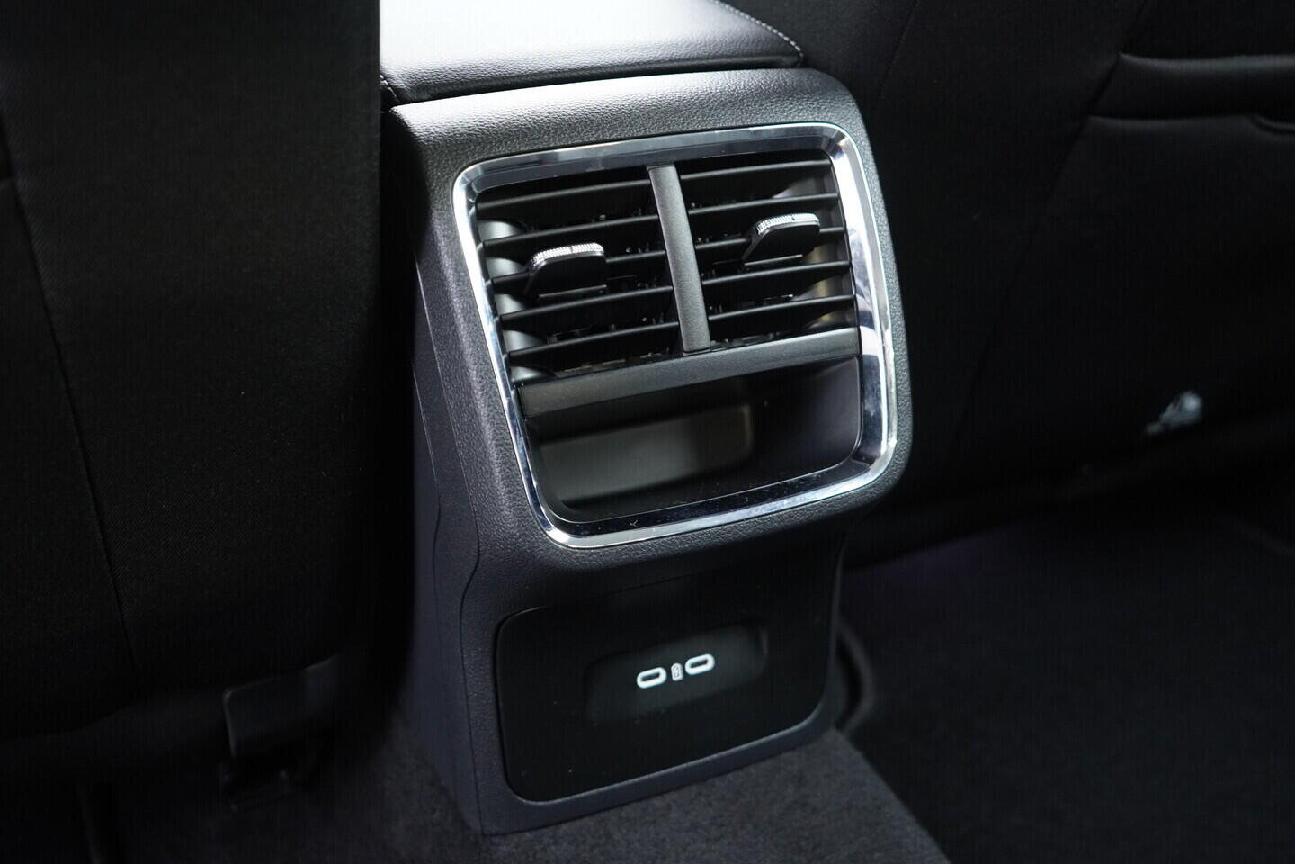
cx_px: 648
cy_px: 432
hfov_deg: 53.1
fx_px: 1295
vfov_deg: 36.9
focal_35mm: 36
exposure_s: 1/40
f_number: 2.8
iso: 1600
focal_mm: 24
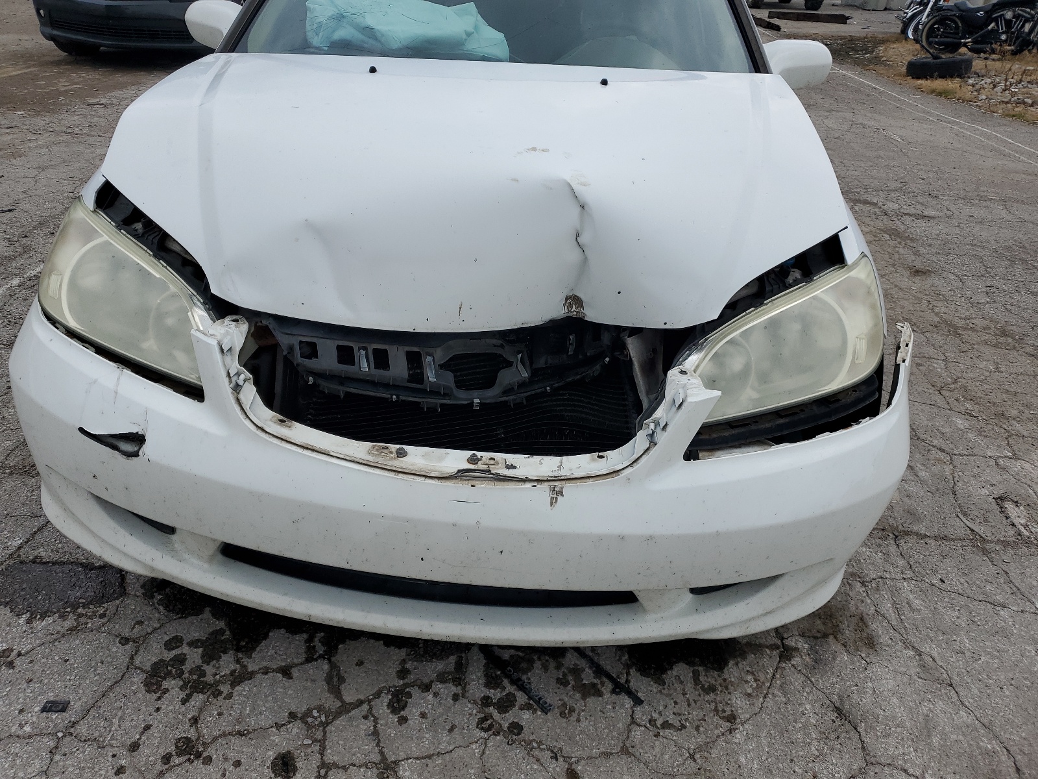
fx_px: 780
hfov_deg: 67.3
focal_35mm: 26
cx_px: 519
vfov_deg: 53.1
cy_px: 390
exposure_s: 1/5000
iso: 50
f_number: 1.5
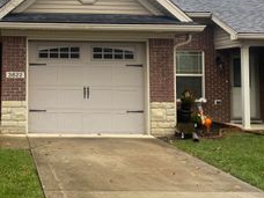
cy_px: 58
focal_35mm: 57
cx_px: 30
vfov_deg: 25.5
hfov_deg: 32.2
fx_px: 435
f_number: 1.8
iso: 32
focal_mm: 4.25
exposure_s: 1/393
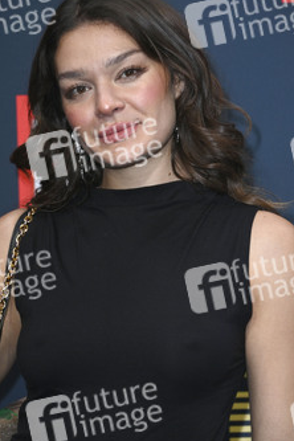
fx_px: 2352
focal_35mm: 192
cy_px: 216
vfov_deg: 10.7
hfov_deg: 7.2
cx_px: 132
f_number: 5.6
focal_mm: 160
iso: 320
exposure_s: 1/250
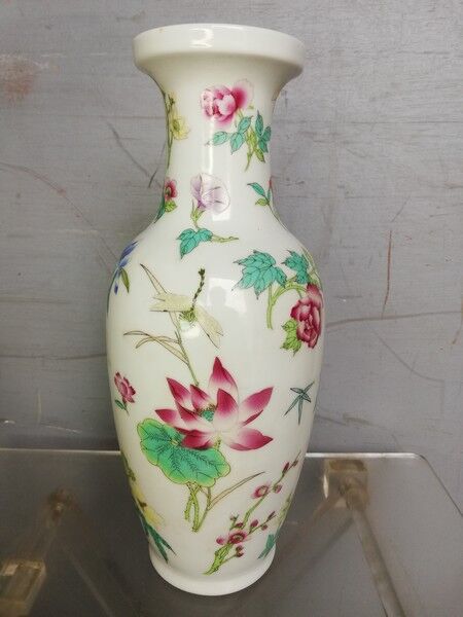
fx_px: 464
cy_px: 308
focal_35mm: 26
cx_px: 232
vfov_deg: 67.3
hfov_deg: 53.1
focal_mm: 3.81
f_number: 2.2
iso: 100
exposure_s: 1/50
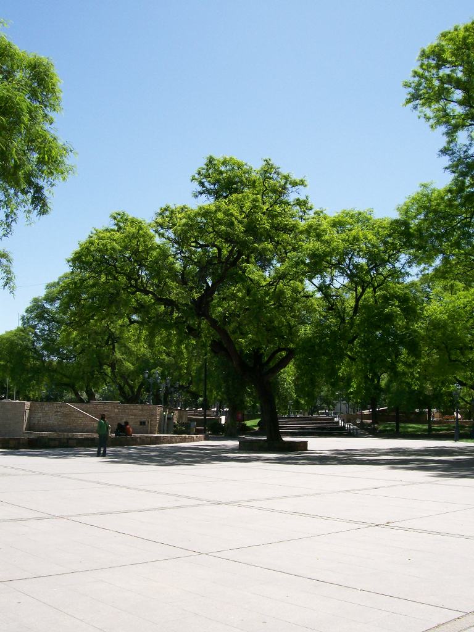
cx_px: 237
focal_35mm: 36
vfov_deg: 51.4
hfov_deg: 39.7
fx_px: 657
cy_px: 316
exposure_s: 1/447
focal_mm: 6
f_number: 4.8
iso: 80
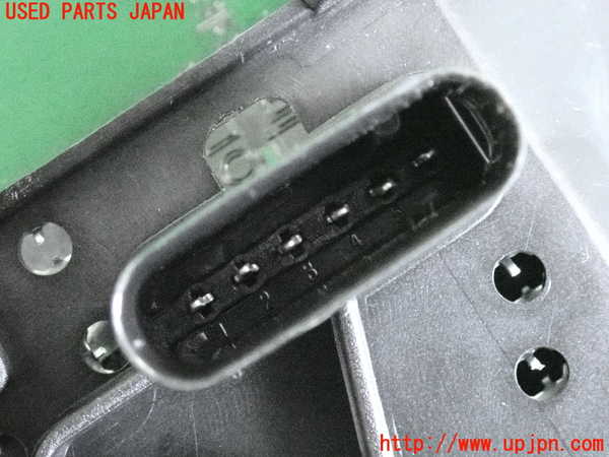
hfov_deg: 20.9
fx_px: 1654
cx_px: 304
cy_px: 228
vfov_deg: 15.7
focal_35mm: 94
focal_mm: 16.79
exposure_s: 1/100
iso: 12800
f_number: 4.7
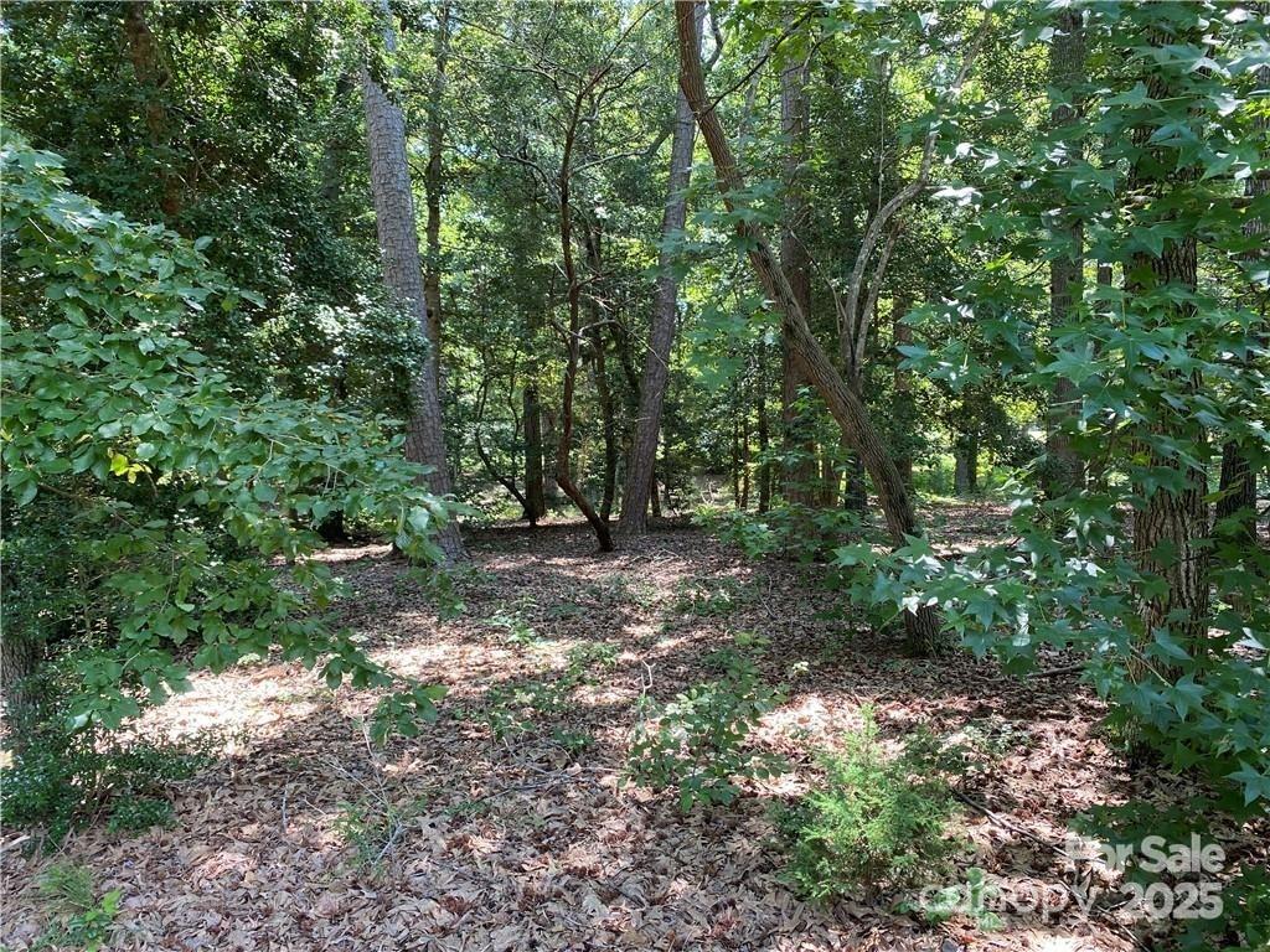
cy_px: 476
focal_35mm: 26
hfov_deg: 67.3
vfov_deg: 53.1
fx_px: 954
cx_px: 635
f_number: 1.8
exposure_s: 1/121
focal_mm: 4.25
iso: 64
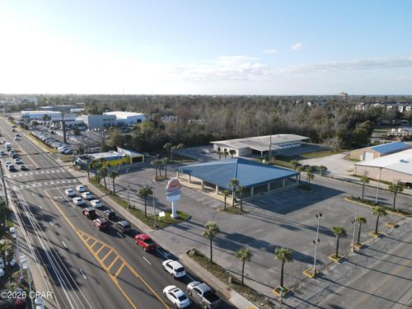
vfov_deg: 56.8
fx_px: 286
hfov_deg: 71.6
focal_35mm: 24
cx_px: 206
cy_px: 154
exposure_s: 1/400
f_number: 2.8
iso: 100
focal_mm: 4.5
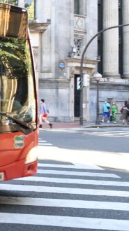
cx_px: -105
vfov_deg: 28.9
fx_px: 445
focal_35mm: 73
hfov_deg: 14.5
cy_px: 88
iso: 800
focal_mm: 22
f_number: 5
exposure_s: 1/125
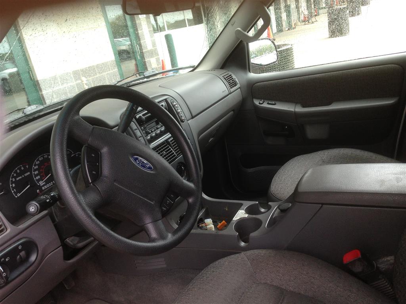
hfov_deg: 55.4
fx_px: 387
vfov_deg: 42.9
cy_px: 152
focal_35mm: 33
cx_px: 203
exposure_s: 1/120
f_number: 2.4
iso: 80
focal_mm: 4.13
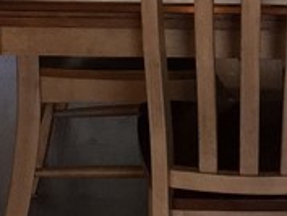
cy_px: -263
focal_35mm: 168
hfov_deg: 11.7
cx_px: 245
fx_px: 1394
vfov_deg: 8.3
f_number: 2.2
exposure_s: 1/120
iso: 50
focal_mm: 4.15
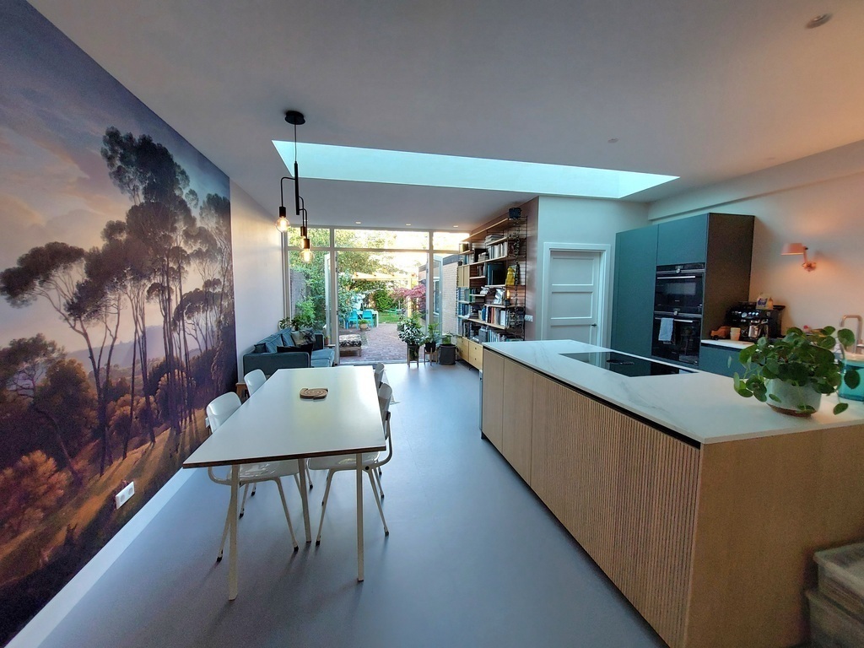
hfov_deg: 106.2
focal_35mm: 13
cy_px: 324
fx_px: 324
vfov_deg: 89.9
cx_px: 432
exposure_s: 1/50
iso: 64
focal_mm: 1.74
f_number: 2.2
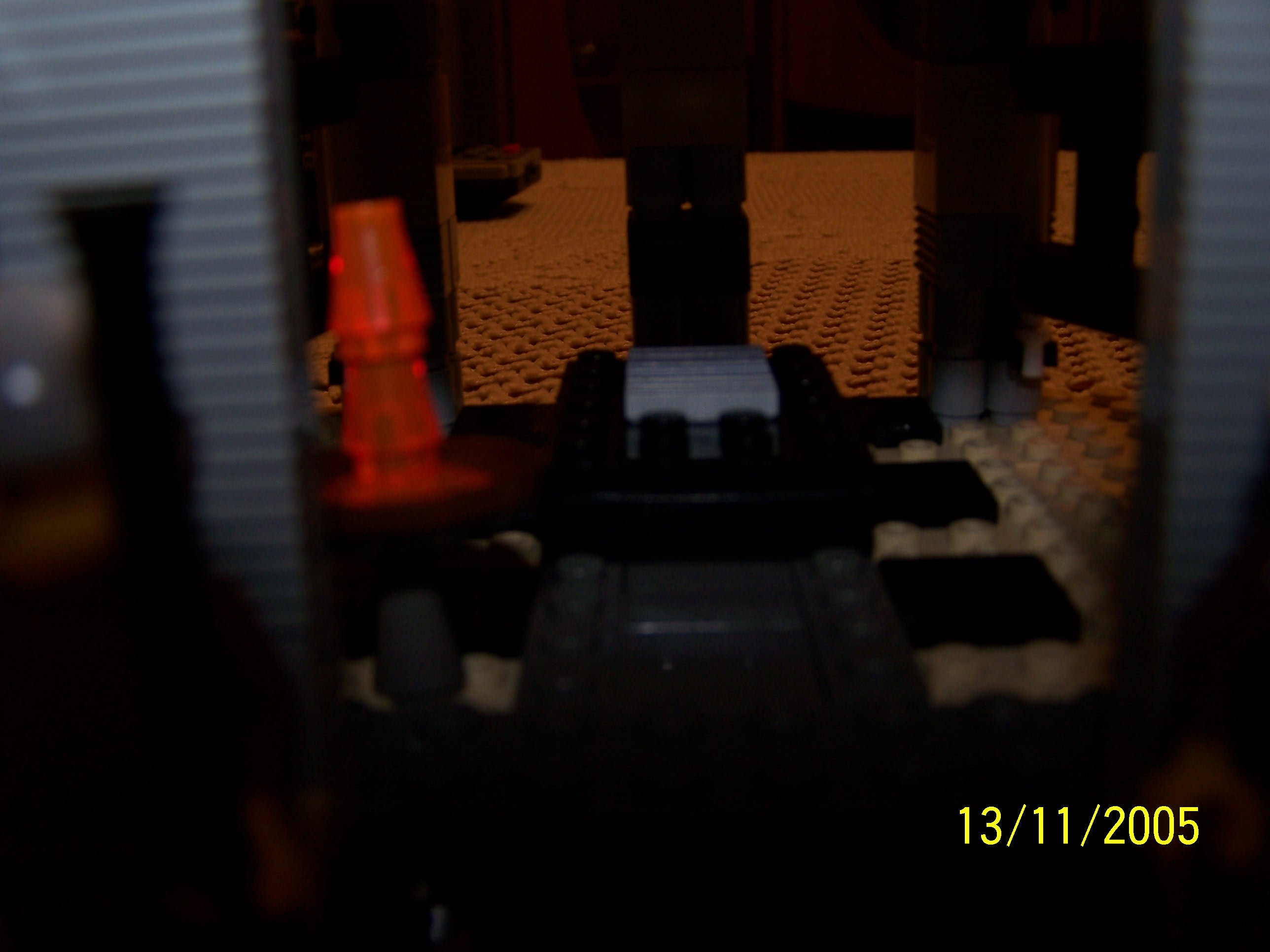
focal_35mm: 38
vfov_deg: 37.7
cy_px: 476
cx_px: 635
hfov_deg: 49.0
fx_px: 1394
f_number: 2.8
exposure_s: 1/60
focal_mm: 6.3
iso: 80
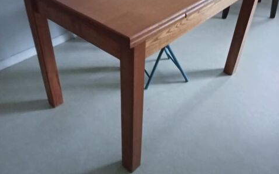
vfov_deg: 31.8
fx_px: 304
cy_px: 62
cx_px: 140
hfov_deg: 49.3
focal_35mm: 40
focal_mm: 3.46
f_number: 2.2
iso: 2179
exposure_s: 1/20
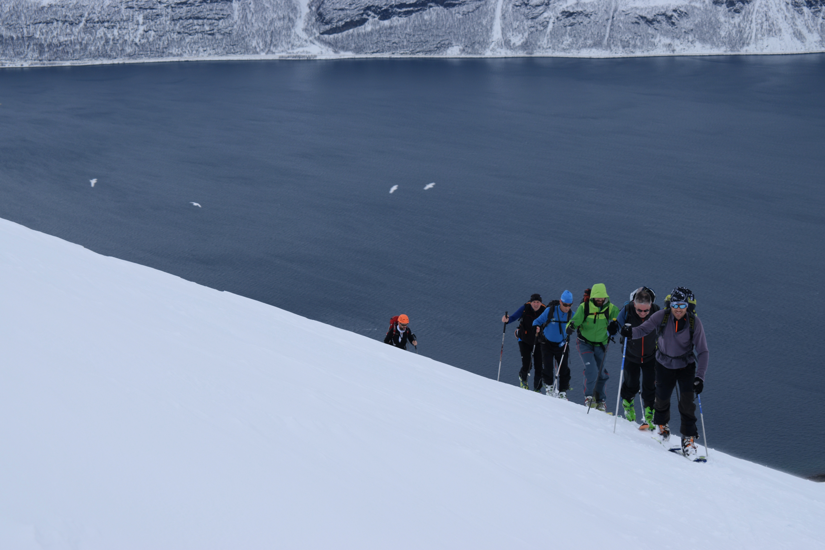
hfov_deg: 26.0
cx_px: 412
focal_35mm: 78
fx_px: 1787
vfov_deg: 17.5
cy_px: 275
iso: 100
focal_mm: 52
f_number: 8
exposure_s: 1/200
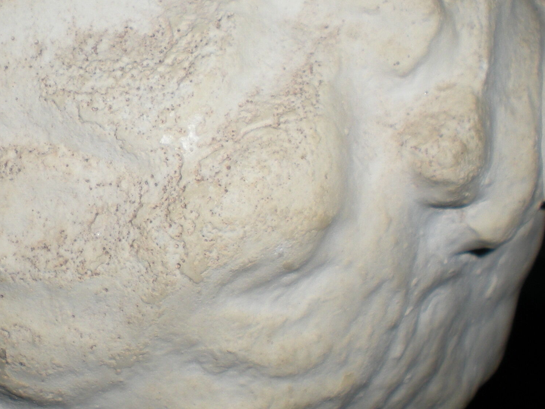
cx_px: 154
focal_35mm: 83
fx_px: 1307
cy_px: 154
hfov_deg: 23.4
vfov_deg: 17.8
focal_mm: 6.3
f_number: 4.6
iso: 64
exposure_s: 1/60
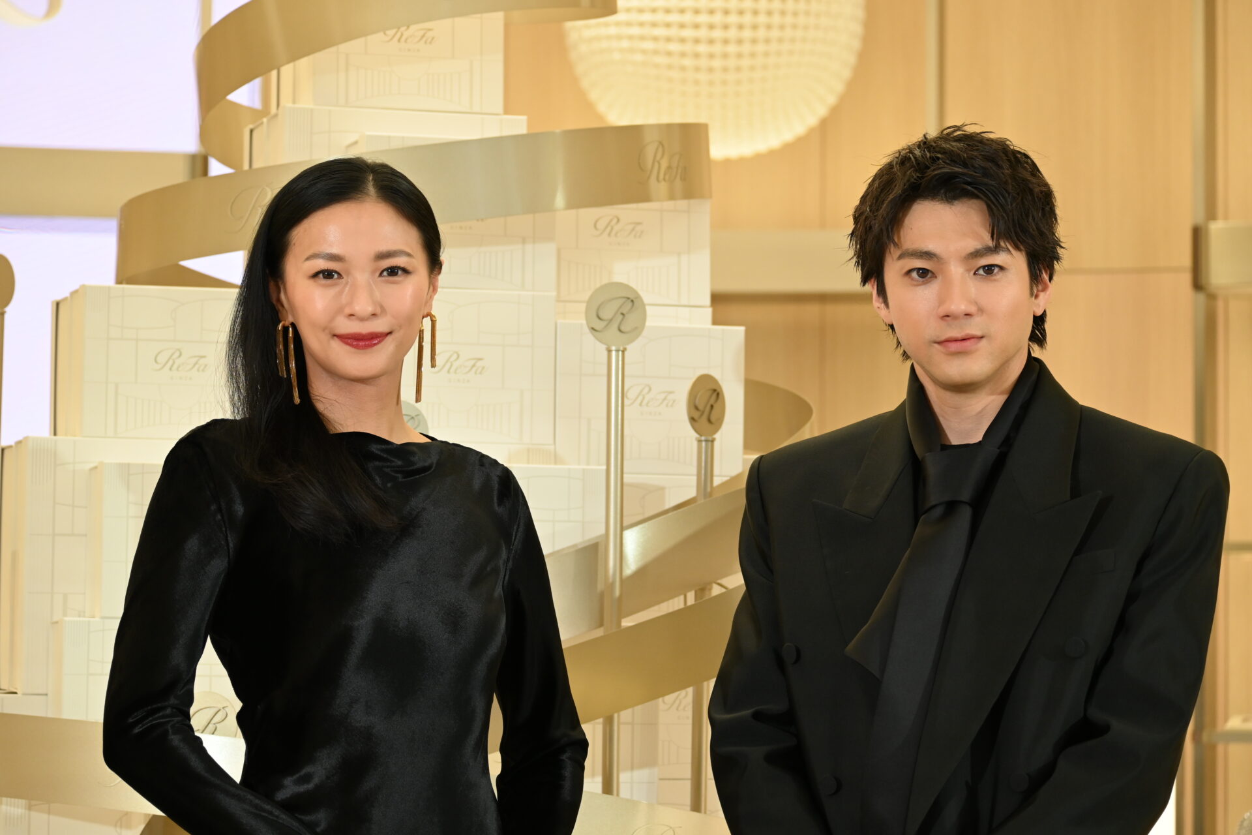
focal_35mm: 117
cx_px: 626
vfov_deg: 11.7
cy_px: 418
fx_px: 4069
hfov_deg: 17.5
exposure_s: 1/125
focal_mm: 78
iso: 640
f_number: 4.8
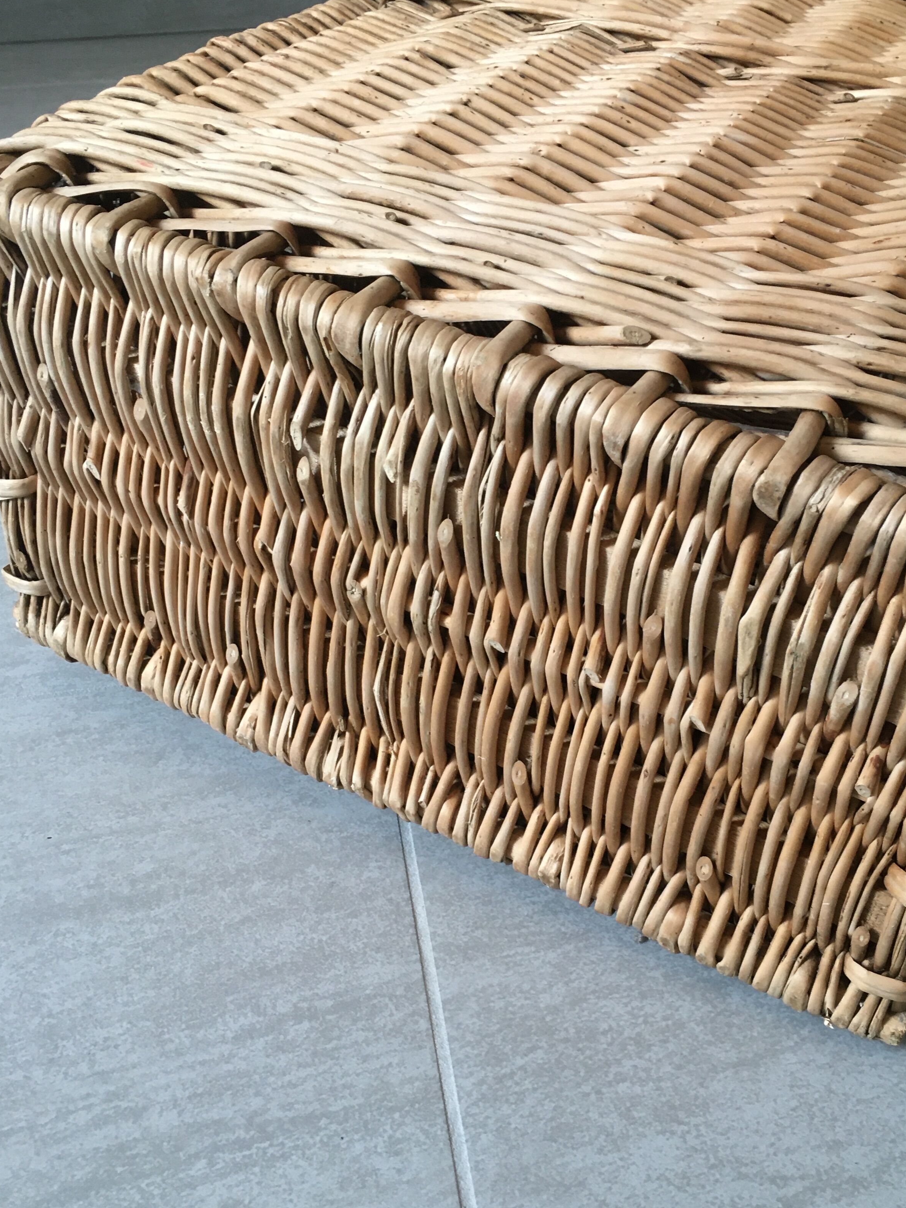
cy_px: 652
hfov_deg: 38.6
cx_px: 490
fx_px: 1291
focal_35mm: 37
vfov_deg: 50.1
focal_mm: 4.15
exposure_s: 1/33
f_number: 2.2
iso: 100
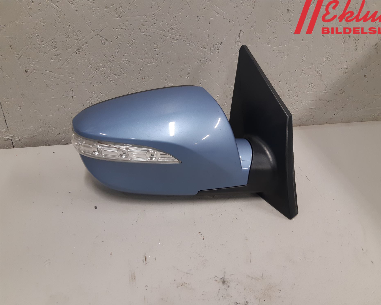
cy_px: 157
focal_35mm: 28
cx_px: 210
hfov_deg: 62.1
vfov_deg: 51.5
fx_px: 316
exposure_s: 1/50
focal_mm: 3.93
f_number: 1.7
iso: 125
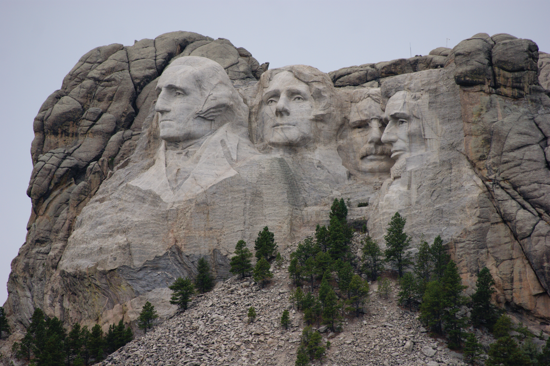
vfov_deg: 4.6
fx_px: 4581
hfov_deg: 6.9
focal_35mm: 300
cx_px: 275
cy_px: 183
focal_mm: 200
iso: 250
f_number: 5.6
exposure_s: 1/320
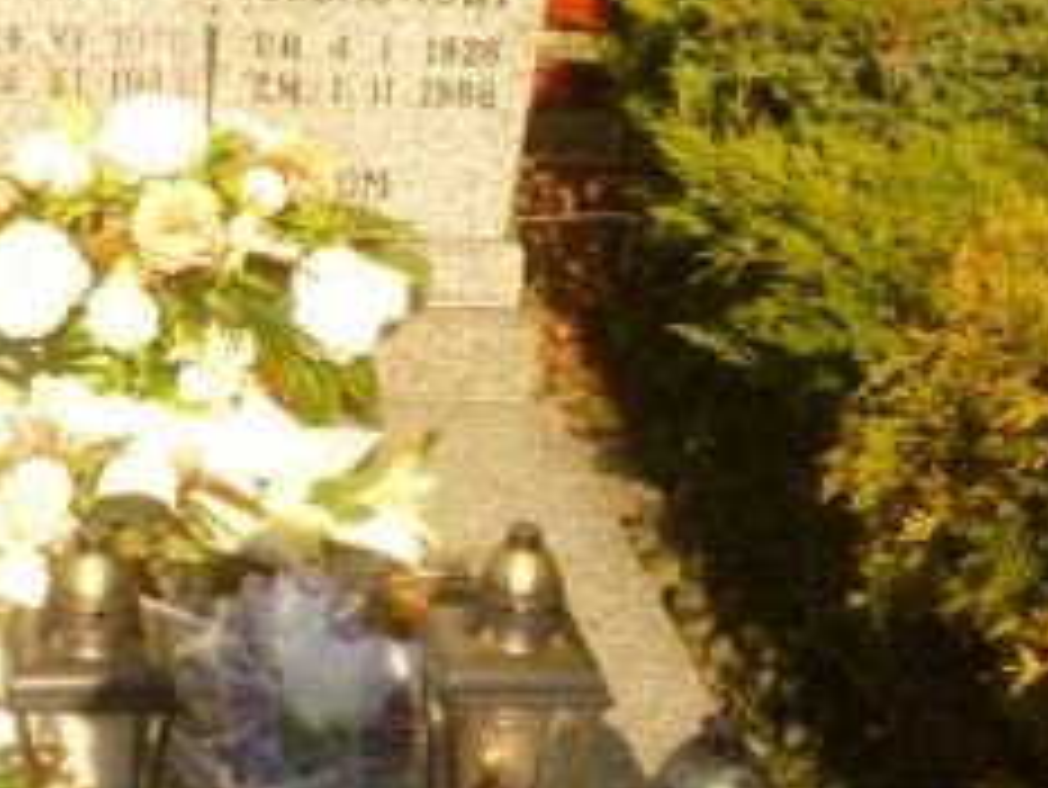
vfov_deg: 19.1
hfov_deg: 24.7
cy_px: 540
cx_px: 139
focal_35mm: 77
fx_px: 2332
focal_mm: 5
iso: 200
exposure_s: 1/1300
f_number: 3.3
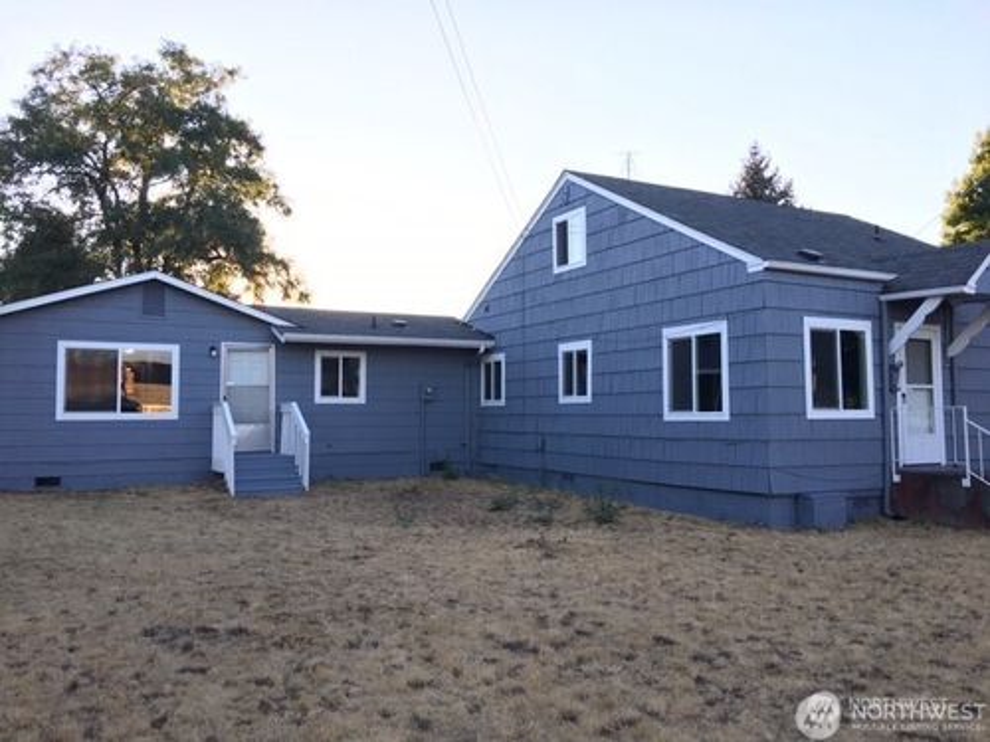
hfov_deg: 61.7
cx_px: 495
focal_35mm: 29
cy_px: 371
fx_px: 829
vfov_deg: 48.2
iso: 25
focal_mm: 4.15
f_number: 2.2
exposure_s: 1/120
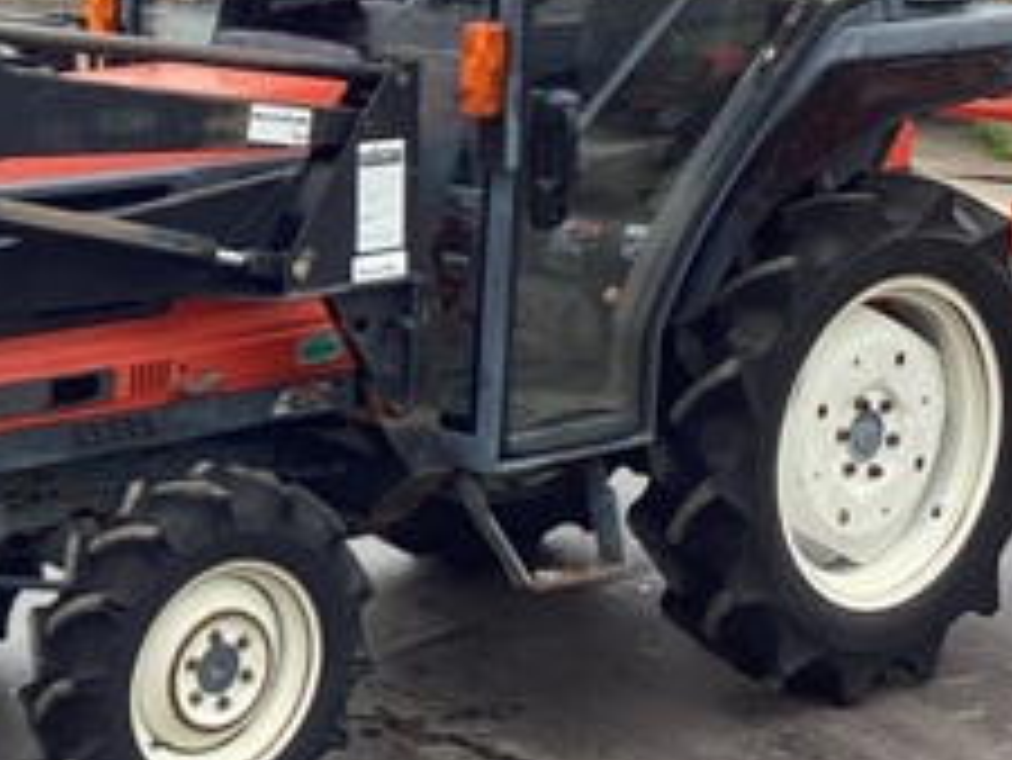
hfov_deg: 22.0
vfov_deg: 16.9
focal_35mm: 87
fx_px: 2545
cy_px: 205
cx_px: 110
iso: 32
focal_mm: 3.3
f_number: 2.4
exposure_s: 1/120
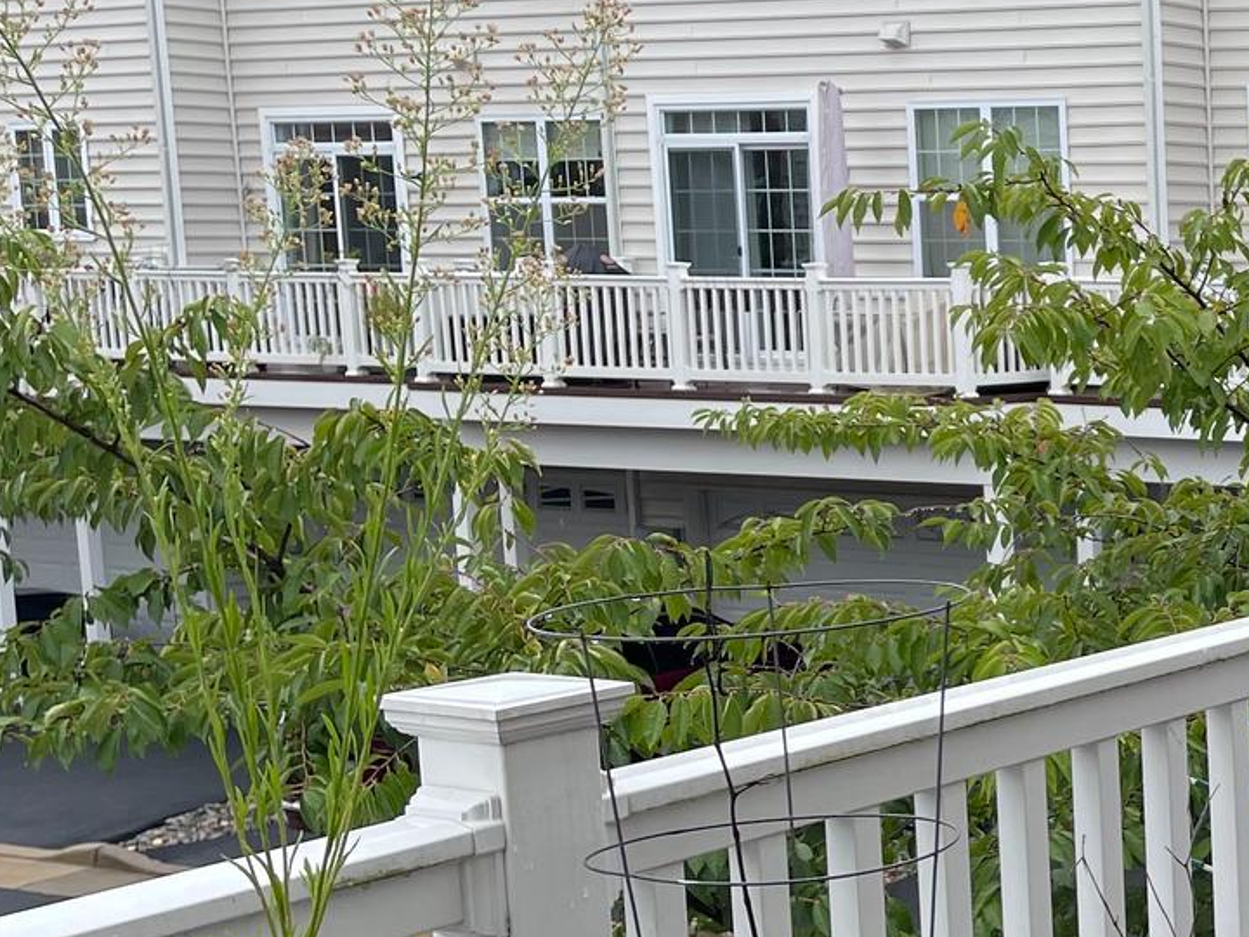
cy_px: 647
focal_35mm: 74
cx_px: 1738
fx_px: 2670
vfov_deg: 19.8
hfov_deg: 22.7
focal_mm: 5.1
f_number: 1.6
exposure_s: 1/1011
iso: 32
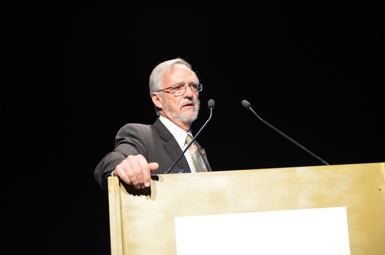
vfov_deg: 18.1
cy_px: 128
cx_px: 192
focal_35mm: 75
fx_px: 800
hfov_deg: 27.0
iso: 800
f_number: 3.5
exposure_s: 1/50
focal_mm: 50
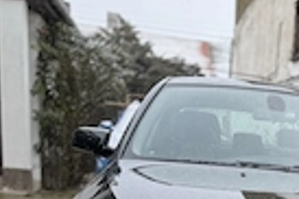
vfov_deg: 16.5
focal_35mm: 73
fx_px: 606
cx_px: 321
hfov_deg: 25.8
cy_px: 321
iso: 80
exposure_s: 1/1060
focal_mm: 6.76
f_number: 1.78
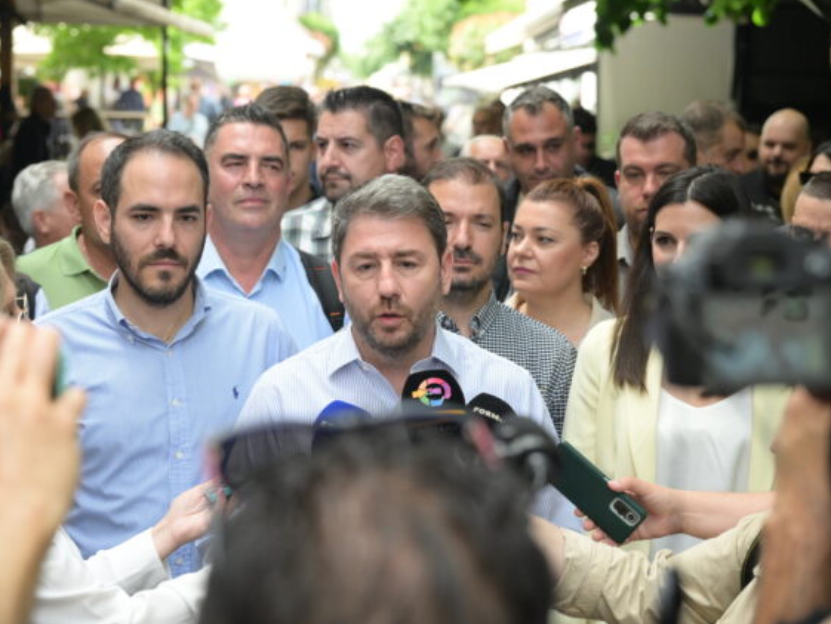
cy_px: 309
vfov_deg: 21.6
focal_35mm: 68
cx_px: 376
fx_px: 1633
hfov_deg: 28.5
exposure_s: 1/1600
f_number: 4
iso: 2000
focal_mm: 62
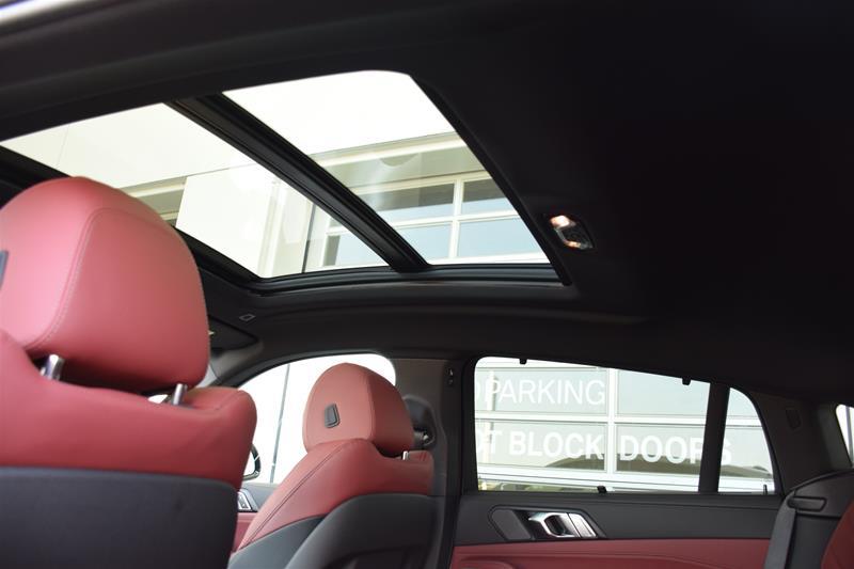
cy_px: 284
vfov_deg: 47.9
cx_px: 427
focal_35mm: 27
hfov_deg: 67.4
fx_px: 640
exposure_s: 1/60
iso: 800
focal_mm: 18
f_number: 4
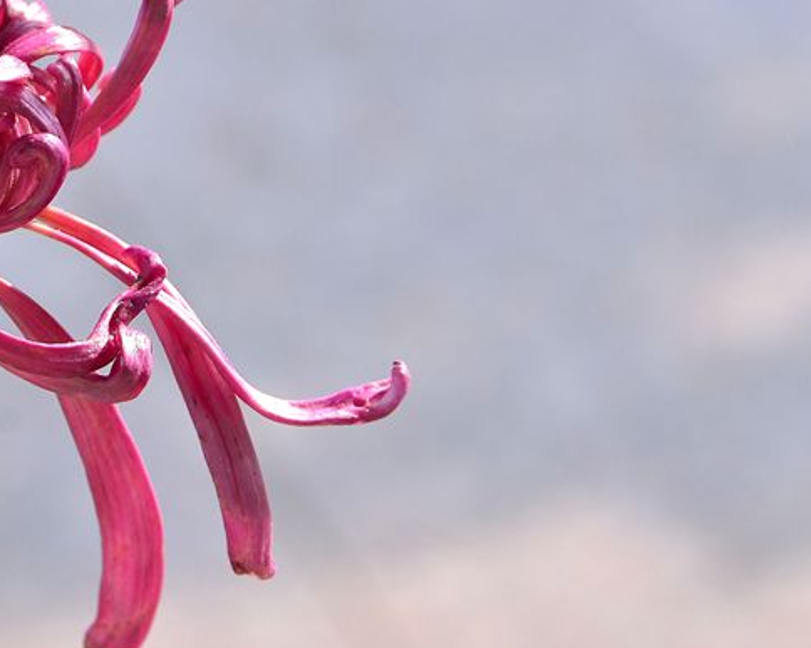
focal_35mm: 392
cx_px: 107
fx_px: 9406
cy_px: 206
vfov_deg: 3.9
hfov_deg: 4.9
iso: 400
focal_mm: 135
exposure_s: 1/200
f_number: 8
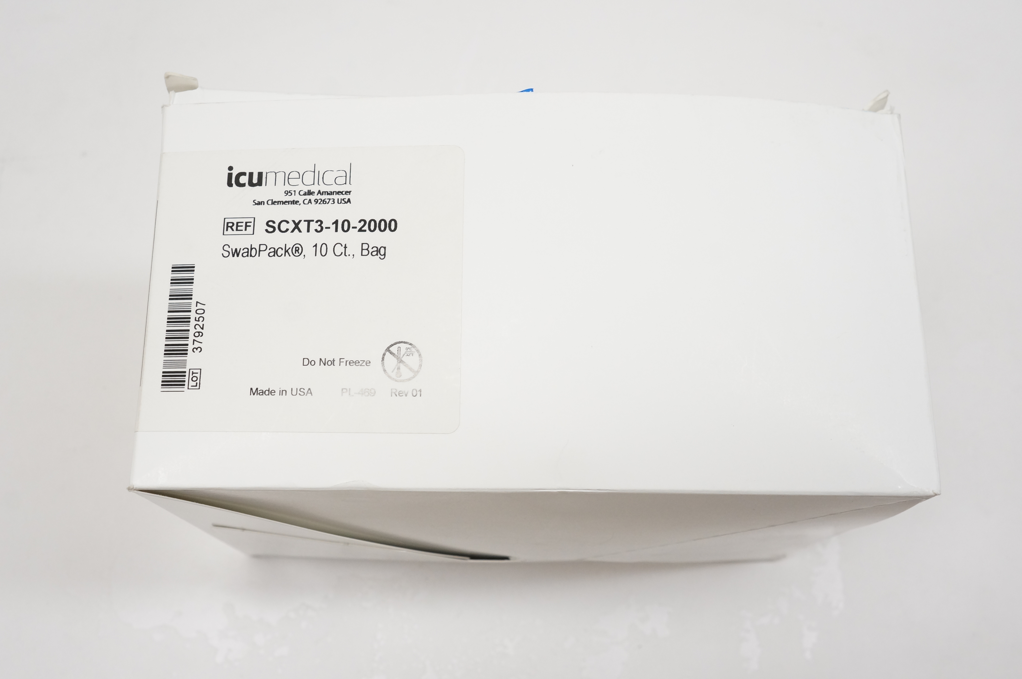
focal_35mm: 42
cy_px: 340
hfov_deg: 46.4
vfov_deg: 31.8
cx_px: 511
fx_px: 1191
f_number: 8
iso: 800
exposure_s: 1/100
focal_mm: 28
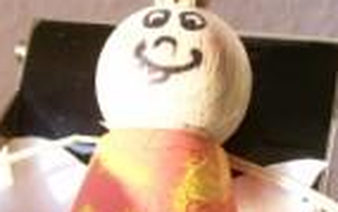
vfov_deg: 10.9
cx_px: 71
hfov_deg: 17.2
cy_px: 185
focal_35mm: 120
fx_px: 1106
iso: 80
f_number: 2.7
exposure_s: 1/99.7
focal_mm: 6
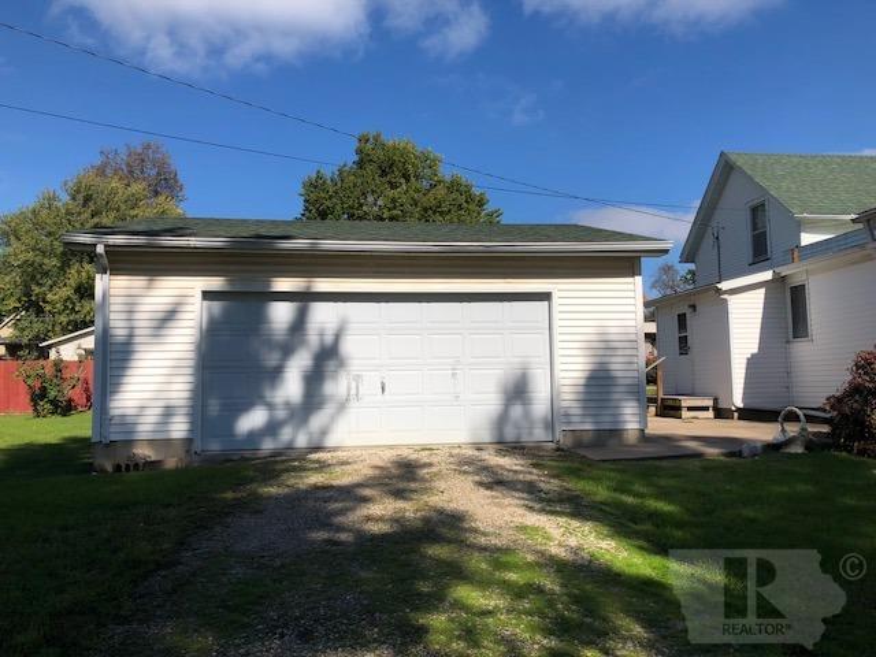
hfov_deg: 63.4
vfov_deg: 49.7
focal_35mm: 28
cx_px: 438
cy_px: 328
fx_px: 709
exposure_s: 1/3205
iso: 20
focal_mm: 3.99
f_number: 1.8
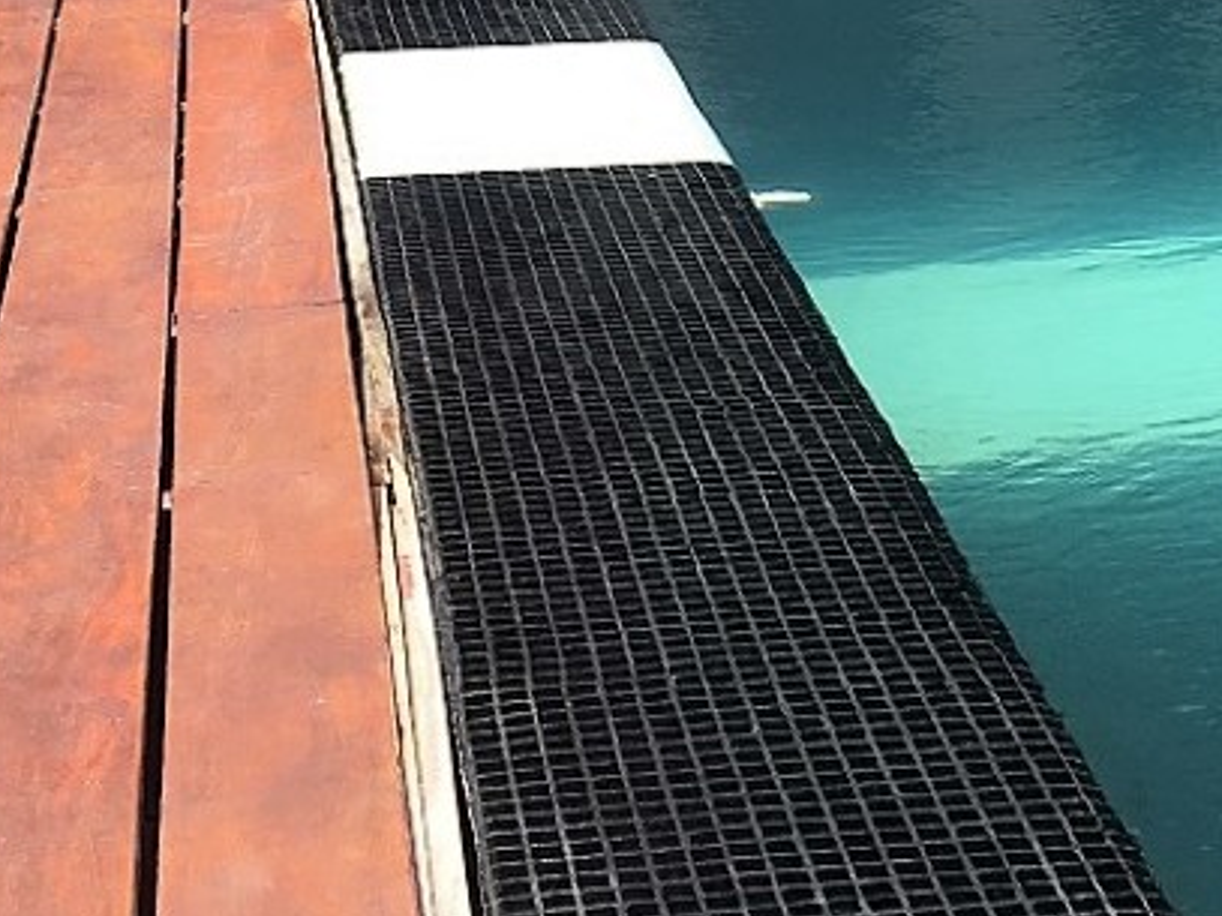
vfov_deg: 18.5
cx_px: 1078
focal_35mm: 76
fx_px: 2682
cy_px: -123
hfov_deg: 25.0
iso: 25
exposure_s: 1/999
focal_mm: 4.15
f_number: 2.2
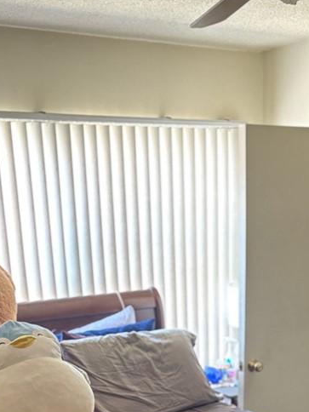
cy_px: 433
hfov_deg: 26.5
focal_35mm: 55
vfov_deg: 31.6
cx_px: 181
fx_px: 655
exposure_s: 1/40
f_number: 1.6
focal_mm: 5.96
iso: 500
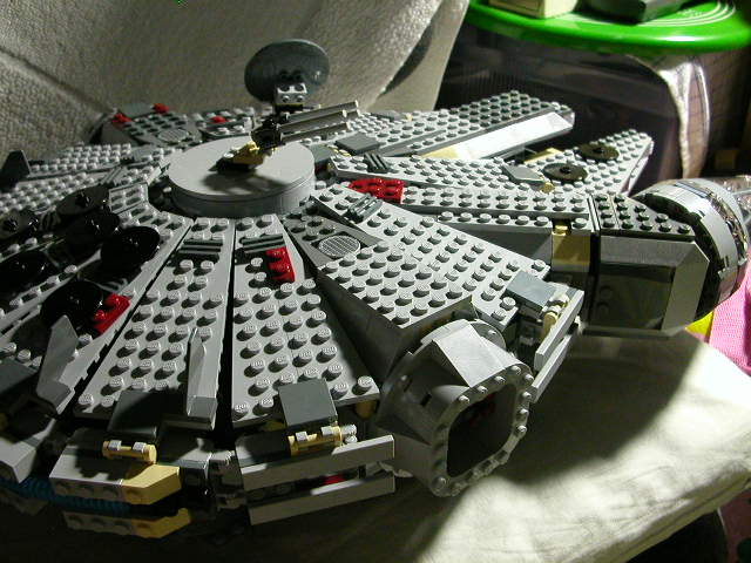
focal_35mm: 37
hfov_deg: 50.1
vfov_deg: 38.7
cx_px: 376
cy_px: 282
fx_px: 803
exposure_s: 1/14.4
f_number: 2.7
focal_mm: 5.6
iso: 400
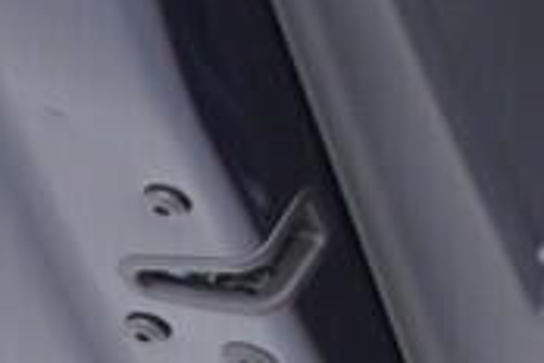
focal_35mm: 212
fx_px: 3203
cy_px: -518
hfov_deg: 8.7
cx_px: 1344
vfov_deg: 6.2
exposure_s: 1/40
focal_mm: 24
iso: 200
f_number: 2.8
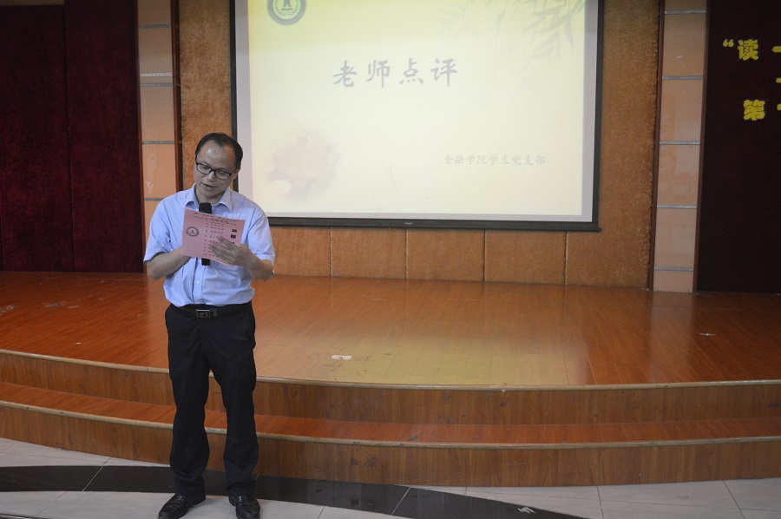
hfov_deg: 53.2
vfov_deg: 36.8
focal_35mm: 36
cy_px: 260
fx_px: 780
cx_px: 390
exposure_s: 1/15
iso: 1250
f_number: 4
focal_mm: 24
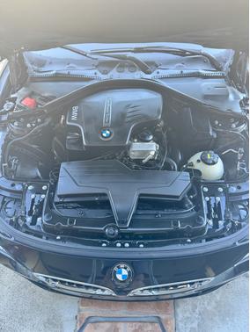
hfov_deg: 56.9
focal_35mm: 24
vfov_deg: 71.6
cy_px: 166
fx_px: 231
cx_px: 125
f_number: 1.78
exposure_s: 1/107
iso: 200
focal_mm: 6.76
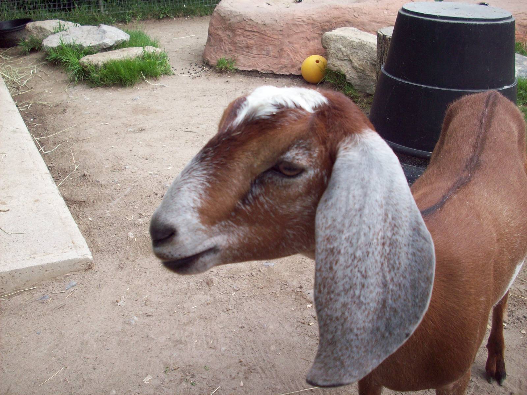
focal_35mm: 37
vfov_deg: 38.7
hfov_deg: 50.1
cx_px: 264
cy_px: 198
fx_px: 563
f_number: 2.8
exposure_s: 1/616
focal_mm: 6.2
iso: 80
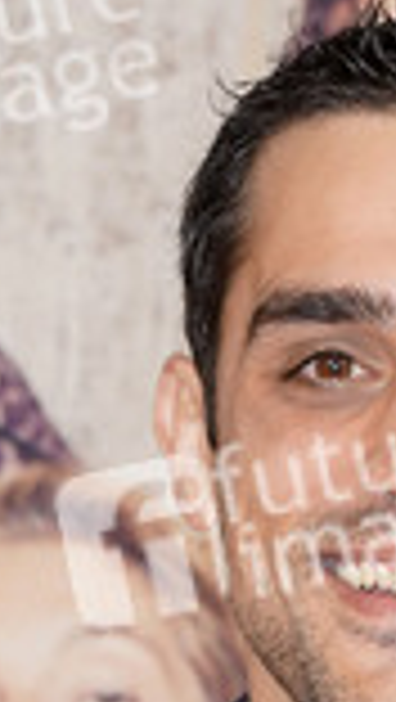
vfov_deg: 10.6
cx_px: 418
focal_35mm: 201
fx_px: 3744
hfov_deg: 6.0
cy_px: 747
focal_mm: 75
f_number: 6.3
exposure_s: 1/100
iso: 640
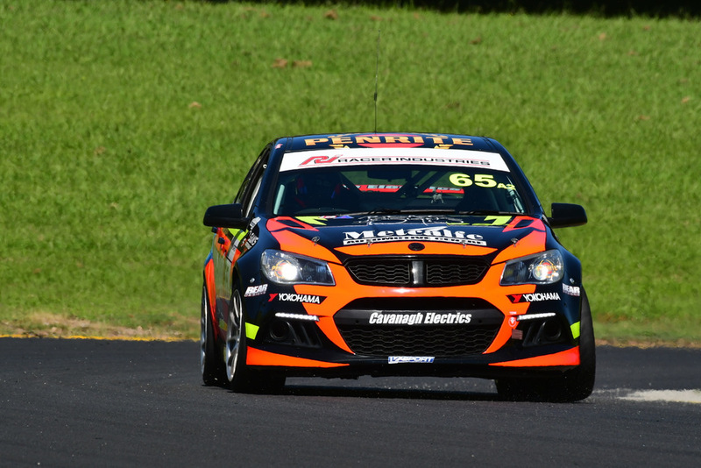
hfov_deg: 2.7
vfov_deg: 1.8
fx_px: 14609
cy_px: 234
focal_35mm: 750
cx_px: 350
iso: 320
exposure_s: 1/640
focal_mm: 500
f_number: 11
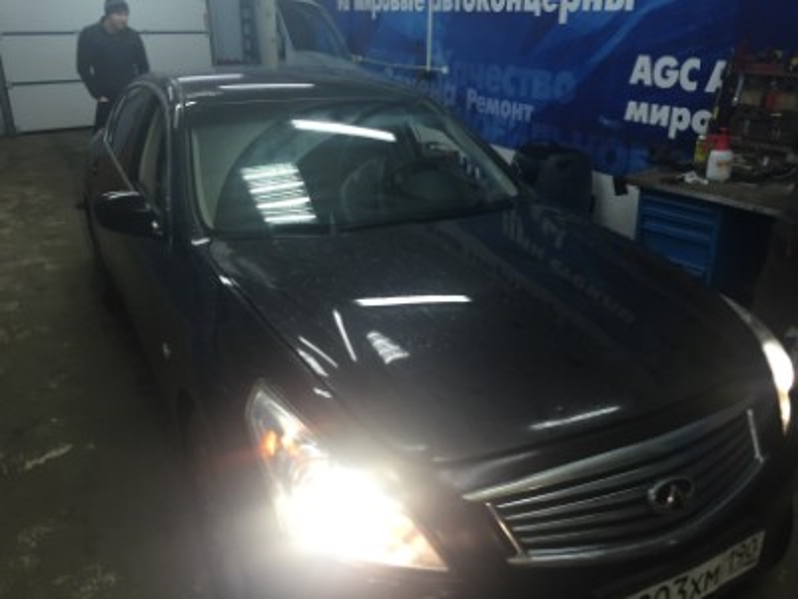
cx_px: 399
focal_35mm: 29
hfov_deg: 61.7
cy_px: 300
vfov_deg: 48.2
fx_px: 669
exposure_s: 1/33
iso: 125
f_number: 2.2
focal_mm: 4.15
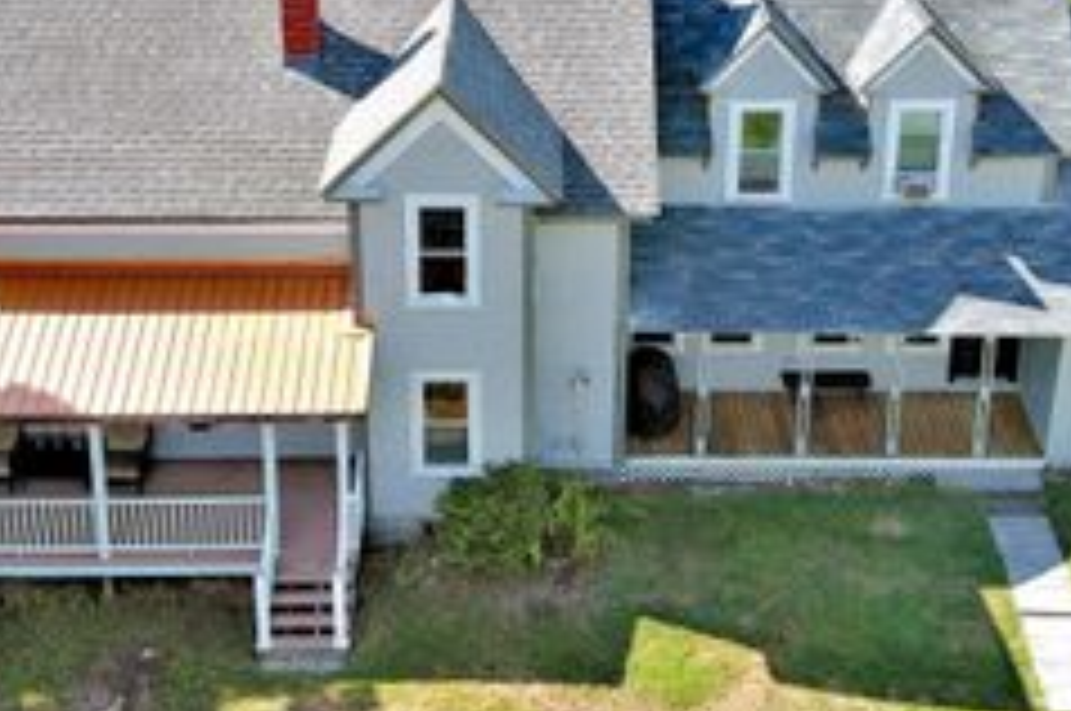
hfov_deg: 32.9
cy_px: 47
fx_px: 1812
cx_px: 513
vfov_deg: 21.6
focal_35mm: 61
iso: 100
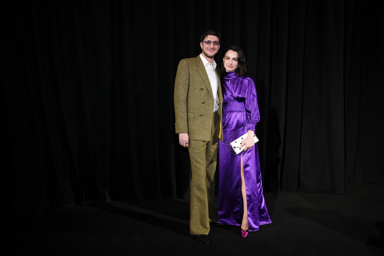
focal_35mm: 30
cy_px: 132
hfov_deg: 61.9
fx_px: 320
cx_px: 187
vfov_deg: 43.6
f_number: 2.8
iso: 640
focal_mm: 29
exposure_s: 1/160
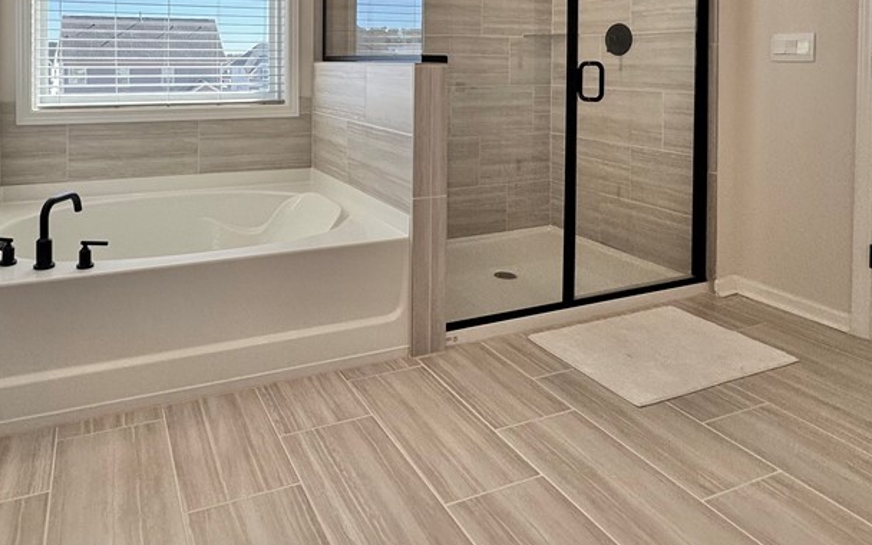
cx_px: 318
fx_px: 594
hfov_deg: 71.2
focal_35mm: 25
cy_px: 72
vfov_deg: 45.4
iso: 40
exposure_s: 1/322
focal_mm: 2.22
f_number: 2.2
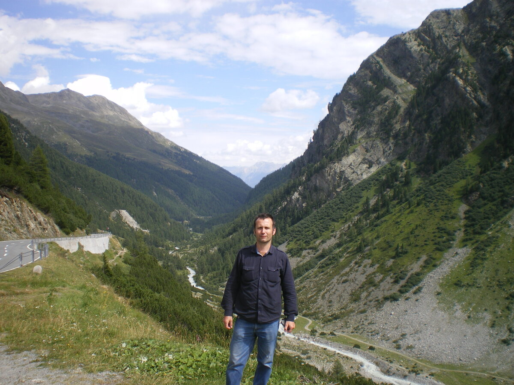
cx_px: 257
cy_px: 192
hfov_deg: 51.4
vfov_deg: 39.7
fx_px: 535
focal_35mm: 36
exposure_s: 1/320
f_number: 4.6
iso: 50
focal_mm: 6.3
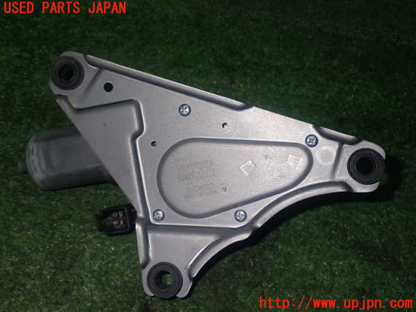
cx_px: 208
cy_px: 156
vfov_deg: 30.9
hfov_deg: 40.4
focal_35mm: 47
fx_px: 565
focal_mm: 8.4
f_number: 9
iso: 320
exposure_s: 1/50
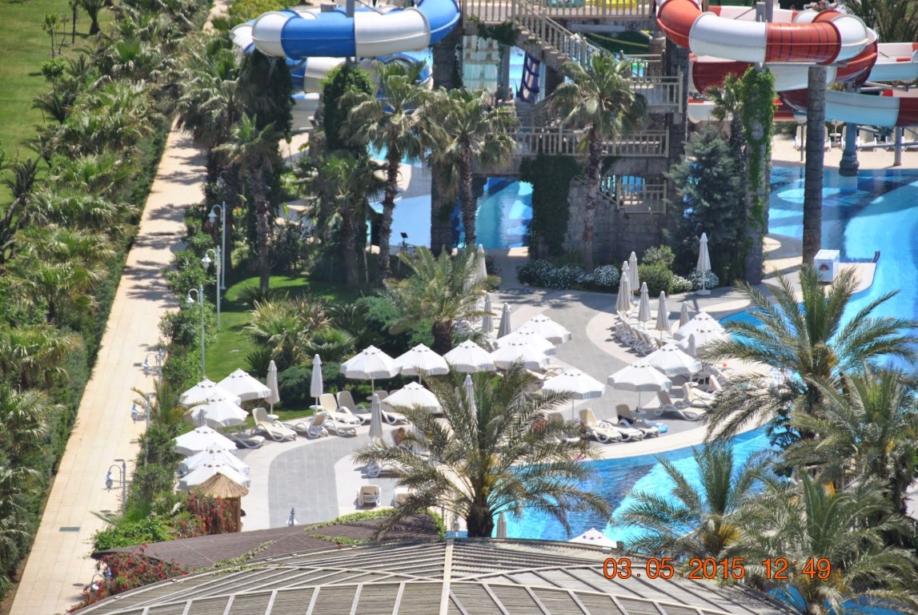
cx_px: 459
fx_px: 5170
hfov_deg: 10.1
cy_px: 308
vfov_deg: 6.8
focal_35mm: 202
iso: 200
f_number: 5.6
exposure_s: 1/1000
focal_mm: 135
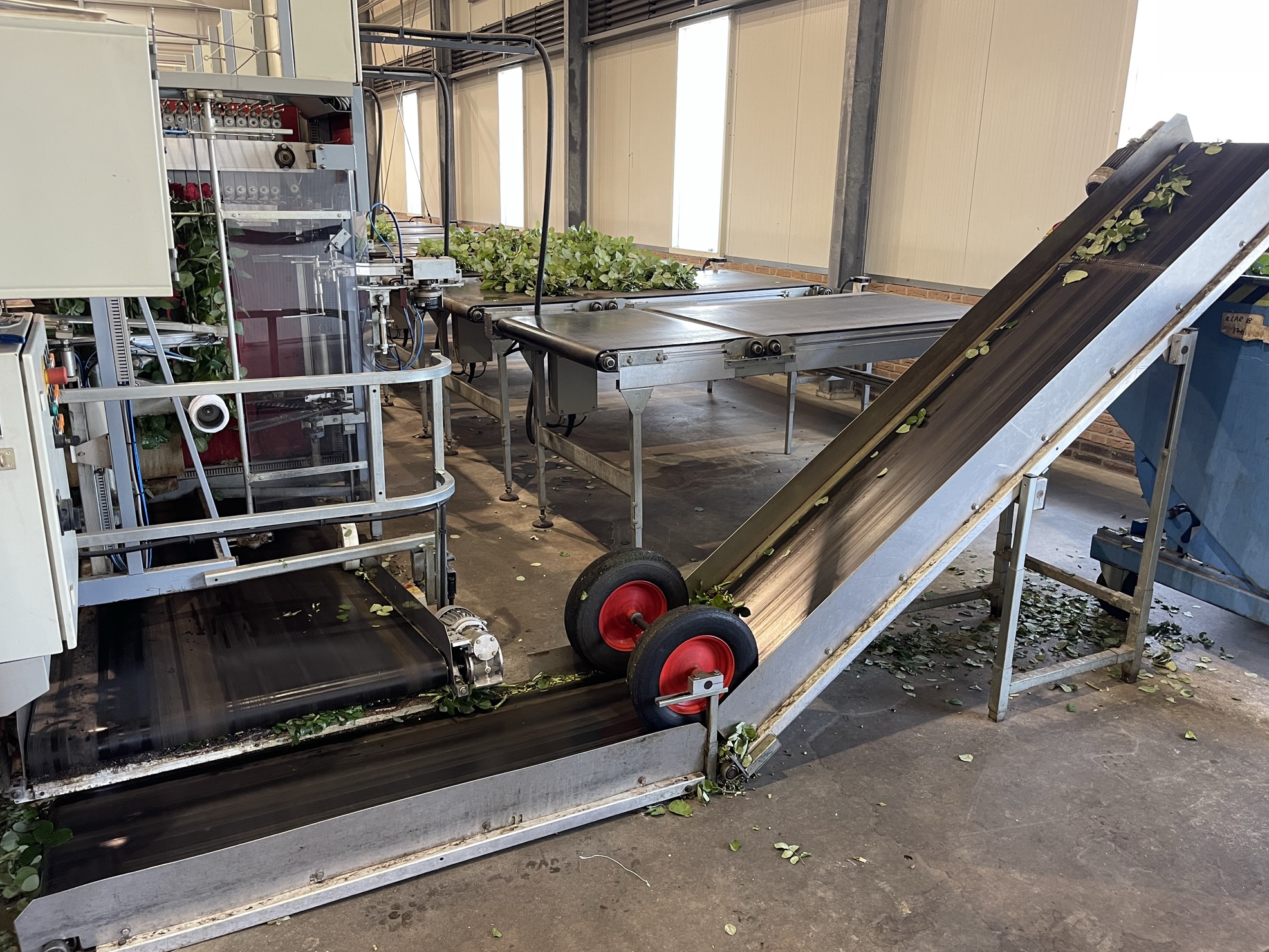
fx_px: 990
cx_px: 653
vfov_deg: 51.3
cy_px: 488
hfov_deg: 65.3
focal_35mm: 27
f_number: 1.6
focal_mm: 5.1
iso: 200
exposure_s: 1/50
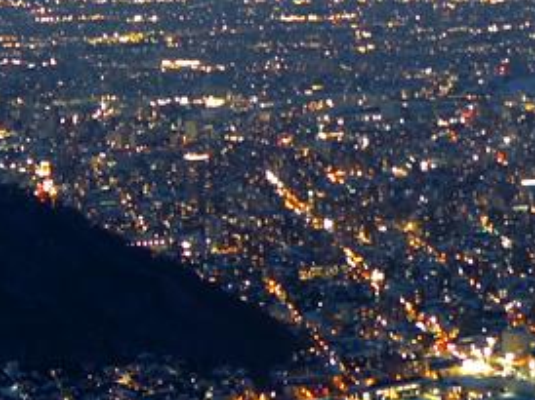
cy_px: 156
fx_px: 2641
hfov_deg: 11.4
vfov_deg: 8.7
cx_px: 635
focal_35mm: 171
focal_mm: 8.5
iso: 100
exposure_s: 1
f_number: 2.5
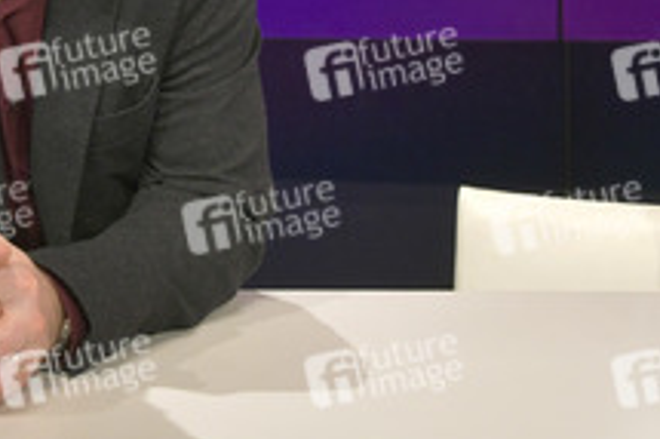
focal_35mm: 67
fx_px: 1227
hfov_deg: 28.2
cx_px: -5
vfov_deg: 19.6
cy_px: -12
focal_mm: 32
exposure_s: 1/200
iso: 1600
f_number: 6.3
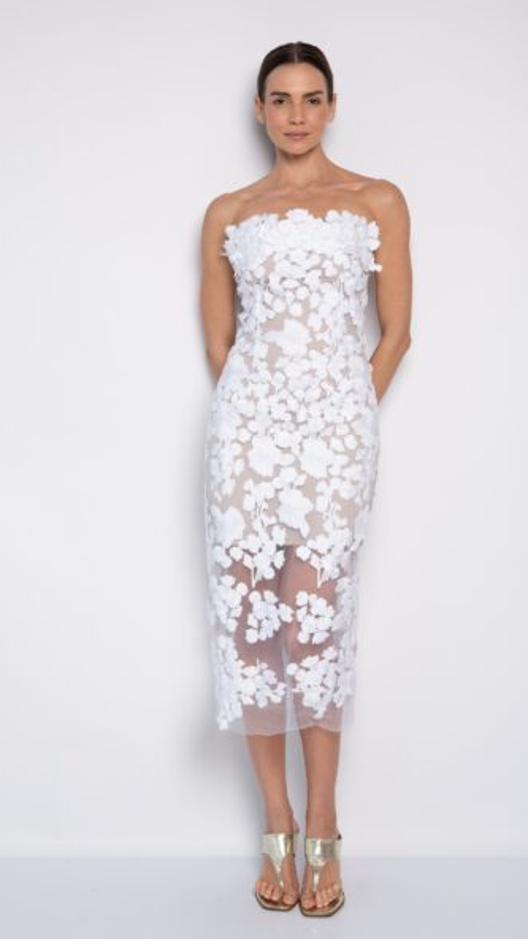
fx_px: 1269
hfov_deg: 23.5
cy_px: 467
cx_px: 268
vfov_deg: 40.6
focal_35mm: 51
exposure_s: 1/160
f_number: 5
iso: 200
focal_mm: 48
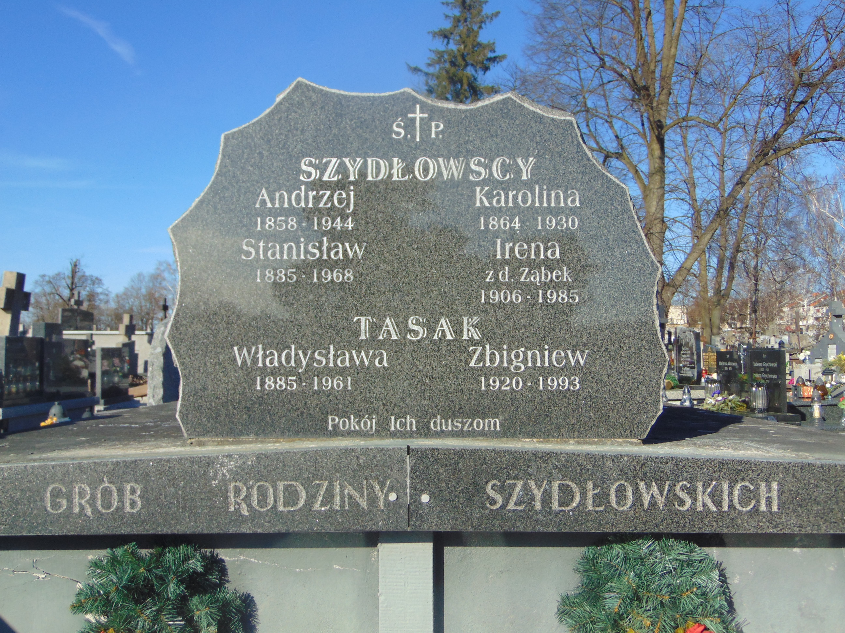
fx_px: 854
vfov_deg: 40.7
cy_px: 316
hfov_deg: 52.6
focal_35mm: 35
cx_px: 422
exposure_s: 1/1000
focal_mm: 6.3
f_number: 3.2
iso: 80
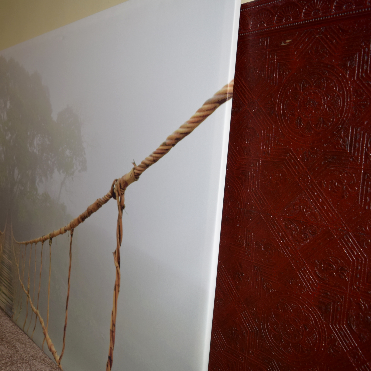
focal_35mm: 35
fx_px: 424
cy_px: 187
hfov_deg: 45.9
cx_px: 102
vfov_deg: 47.2
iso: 360
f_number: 3.5
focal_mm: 18
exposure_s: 1/60
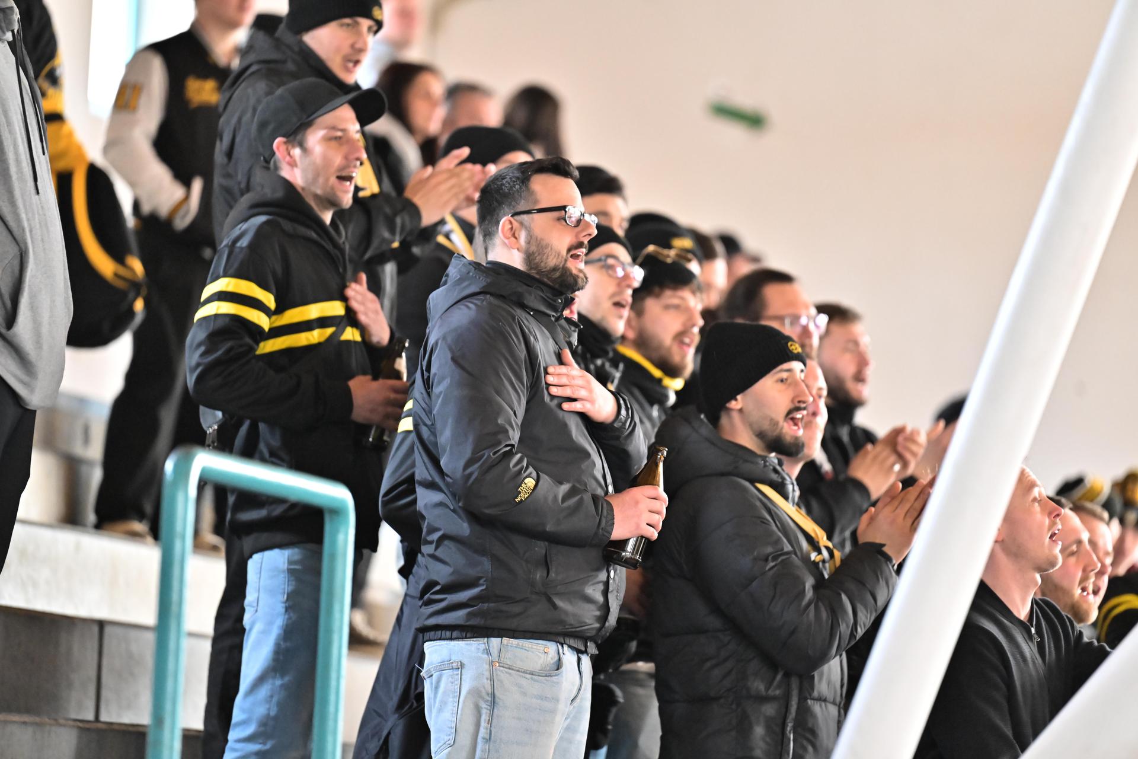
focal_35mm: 200
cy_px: 380
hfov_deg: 10.3
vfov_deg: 6.9
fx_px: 6322
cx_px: 569
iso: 4000
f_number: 2.8
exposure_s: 1/160
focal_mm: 200
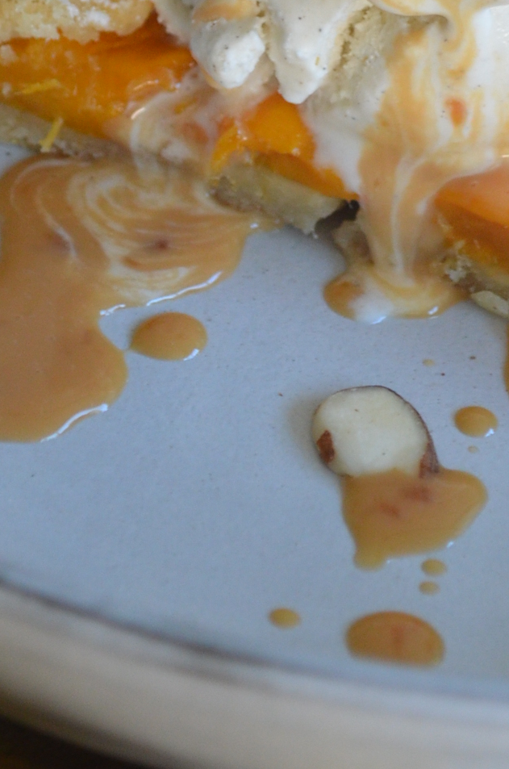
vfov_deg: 9.6
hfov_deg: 6.4
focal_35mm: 213
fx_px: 4545
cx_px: 403
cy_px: -9
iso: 1000
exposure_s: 1/60
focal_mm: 55
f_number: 5.6
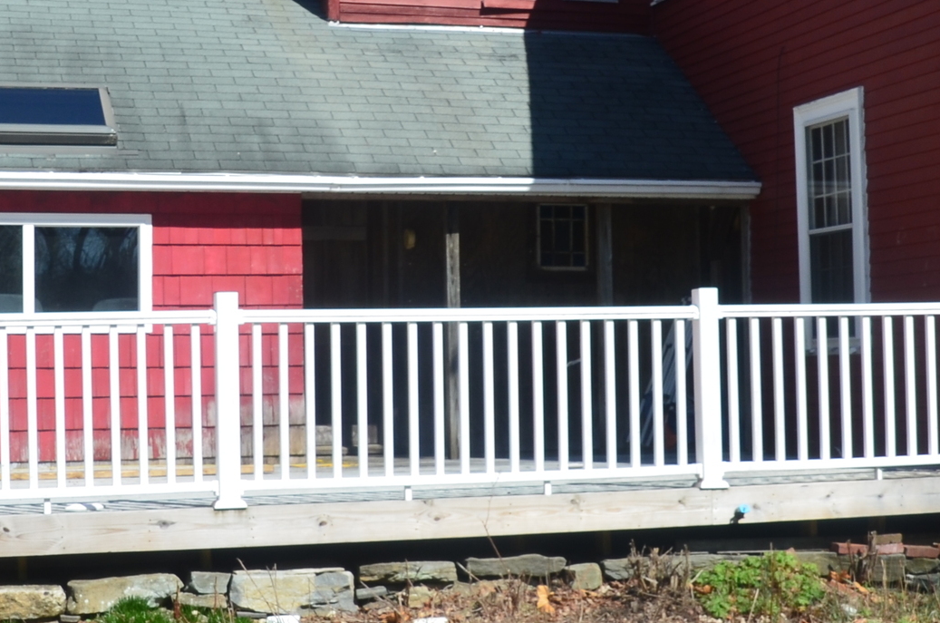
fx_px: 2085
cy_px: 236
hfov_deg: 25.3
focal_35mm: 80
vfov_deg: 17.0
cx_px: 611
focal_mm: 18
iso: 125
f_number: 11
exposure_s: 1/125
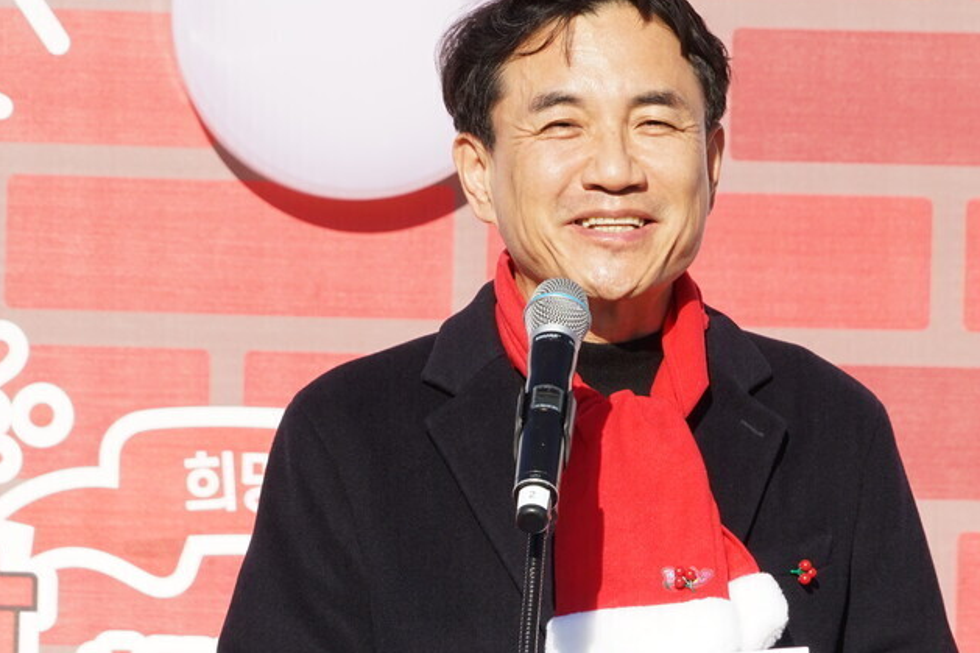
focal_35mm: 412
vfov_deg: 3.3
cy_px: 254
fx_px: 11212
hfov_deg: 5.0
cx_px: 576
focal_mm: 240
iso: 400
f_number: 18
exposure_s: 1/250
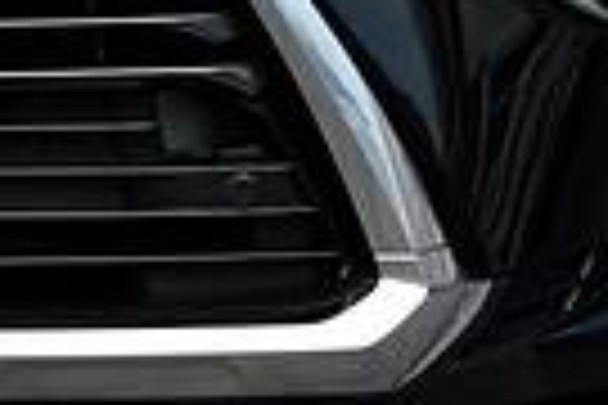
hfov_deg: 4.4
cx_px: -293
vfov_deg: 3.0
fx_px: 7785
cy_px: -410
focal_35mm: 461
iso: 100
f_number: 7.1
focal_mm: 52
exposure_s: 1/250
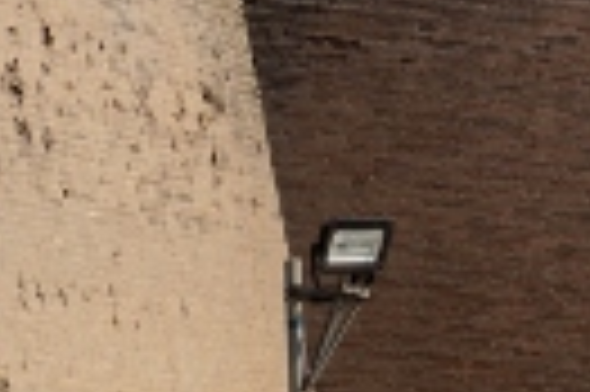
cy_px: -119
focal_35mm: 550
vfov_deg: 2.5
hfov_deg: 3.7
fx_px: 9003
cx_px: 833
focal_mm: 120
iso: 100
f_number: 8
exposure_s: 1/250
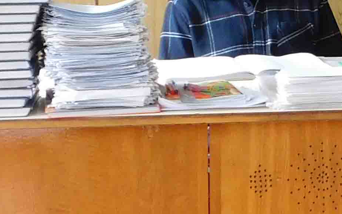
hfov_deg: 16.6
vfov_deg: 10.5
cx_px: 362
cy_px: -84
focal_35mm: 122
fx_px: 1137
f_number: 3
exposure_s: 1/30
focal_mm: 4
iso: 140
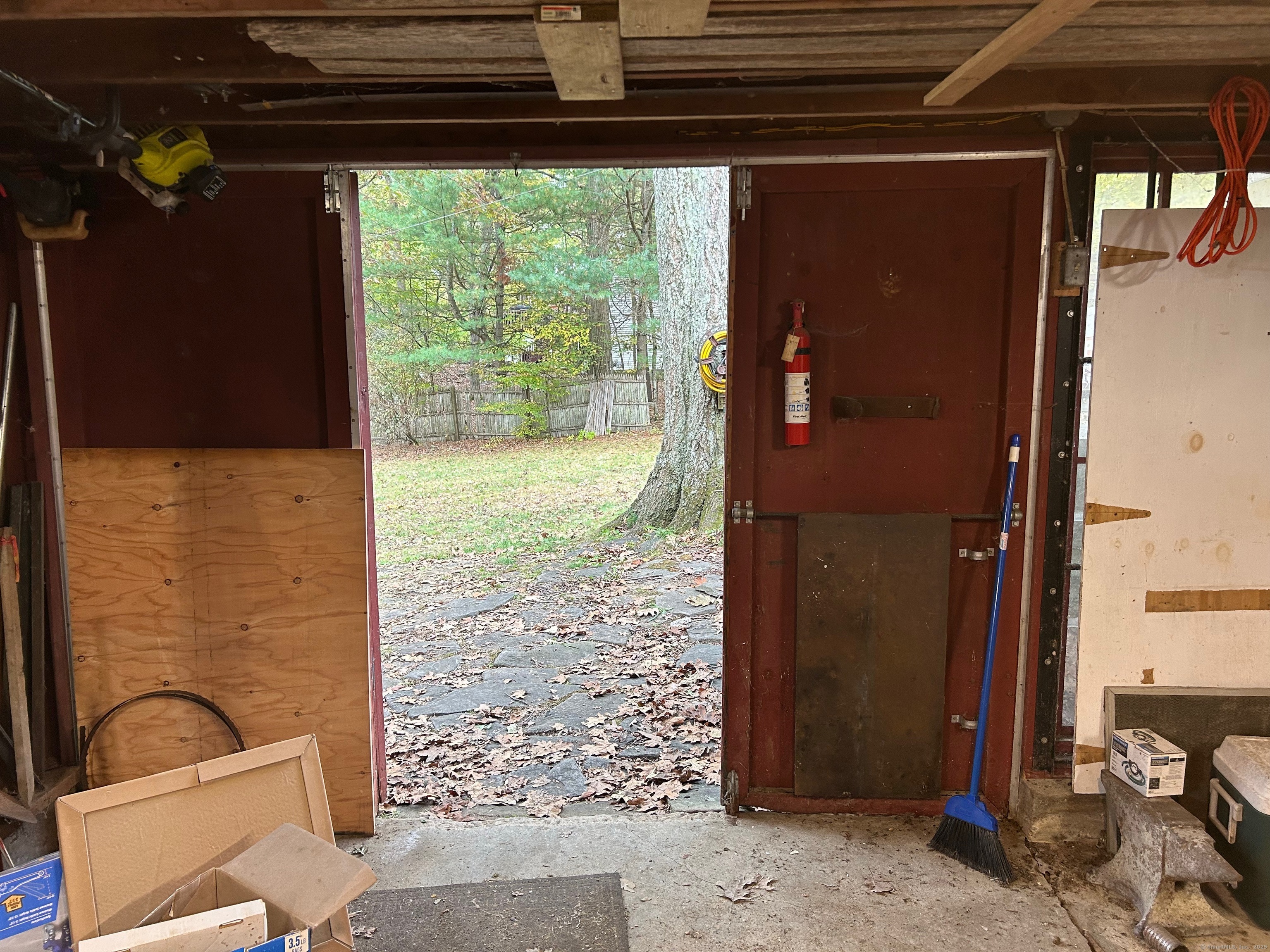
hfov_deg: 67.3
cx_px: 635
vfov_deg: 53.1
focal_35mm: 26
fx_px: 954
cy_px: 476
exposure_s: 1/60
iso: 125
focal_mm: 5.7
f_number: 1.5
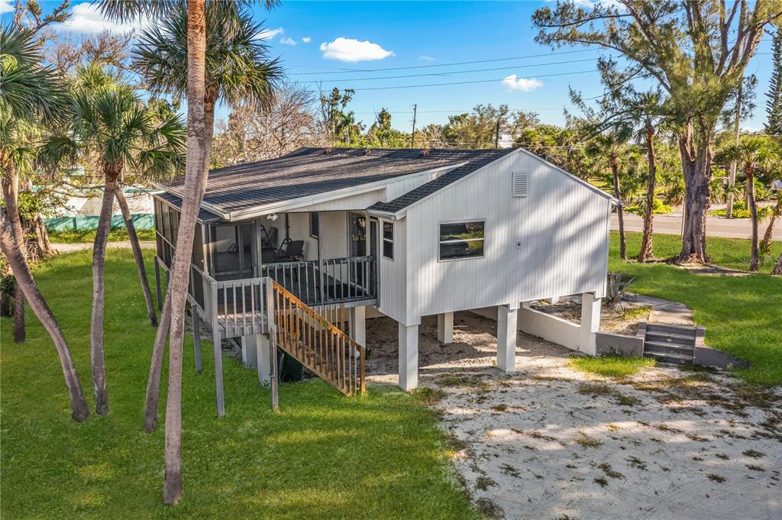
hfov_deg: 65.5
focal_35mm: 28
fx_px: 608
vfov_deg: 46.3
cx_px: 391
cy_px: 260
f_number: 5
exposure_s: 1/320
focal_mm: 10.26
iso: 100
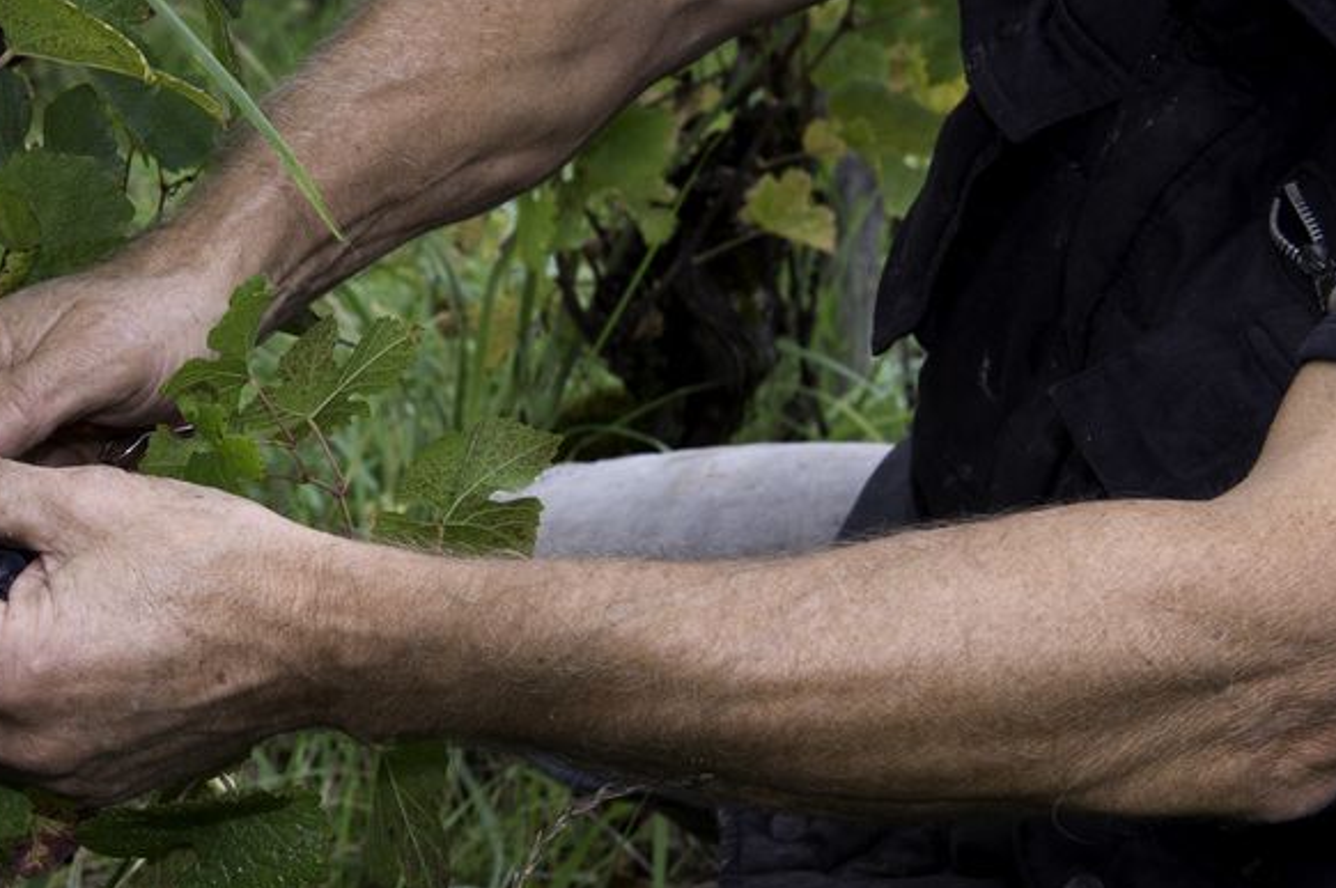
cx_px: -34
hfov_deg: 18.1
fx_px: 4079
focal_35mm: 110
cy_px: 298
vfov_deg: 12.4
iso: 1250
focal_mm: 50
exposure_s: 1/500
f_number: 8
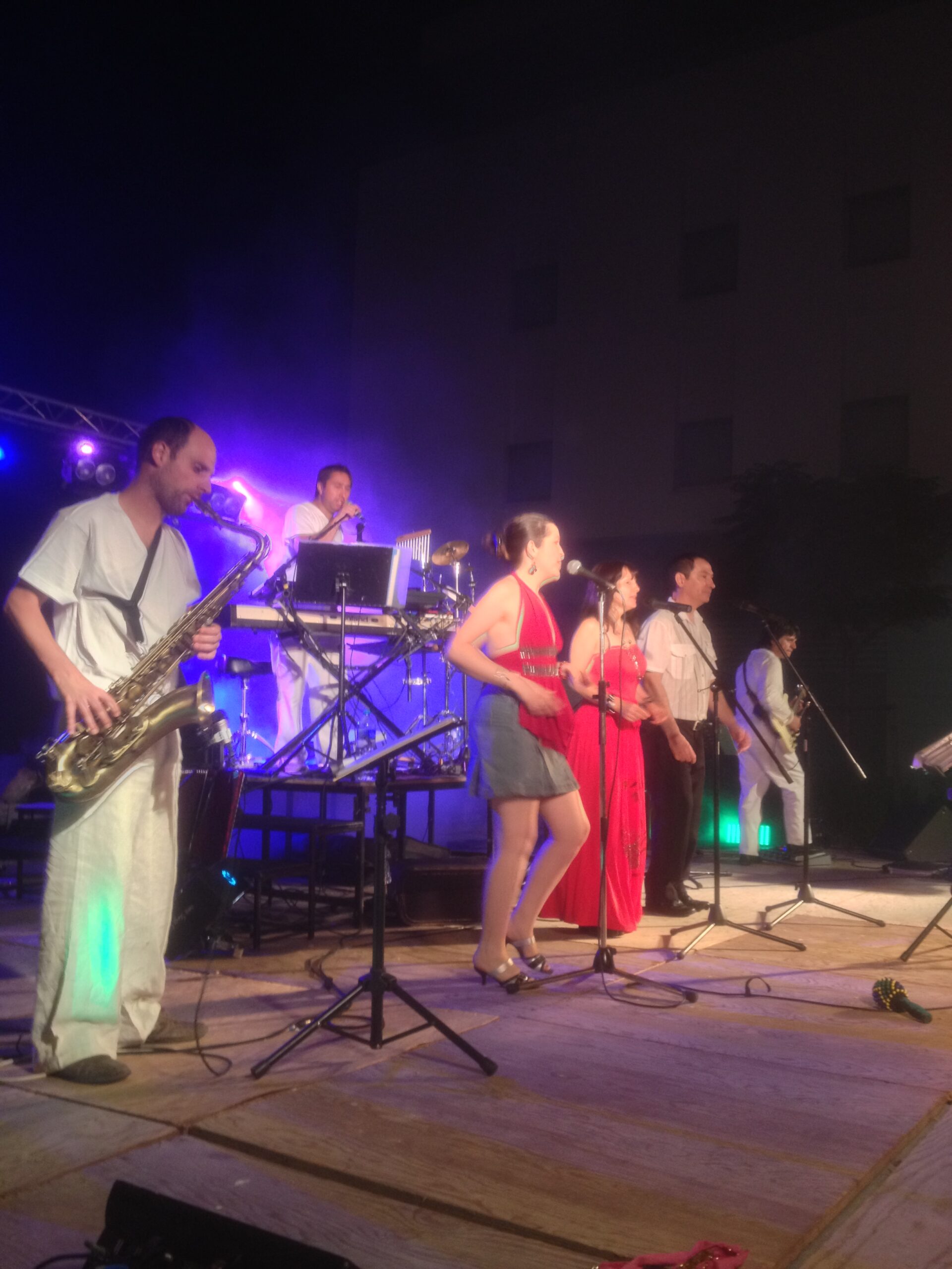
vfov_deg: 52.6
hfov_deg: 40.7
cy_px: 634
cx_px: 476
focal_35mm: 35
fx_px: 1283
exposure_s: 1/20
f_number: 2.4
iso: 160
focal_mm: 4.28
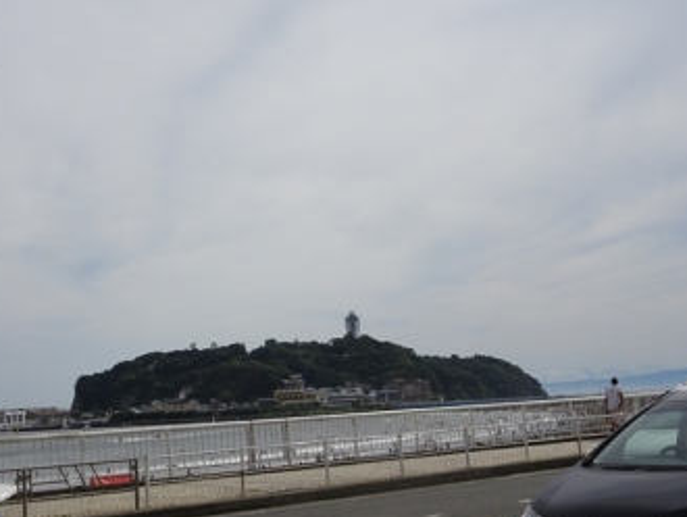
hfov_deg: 34.1
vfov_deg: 26.1
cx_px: 239
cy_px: 239
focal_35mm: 56
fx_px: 1112
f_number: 4
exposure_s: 1/1600
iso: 80
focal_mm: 6.37
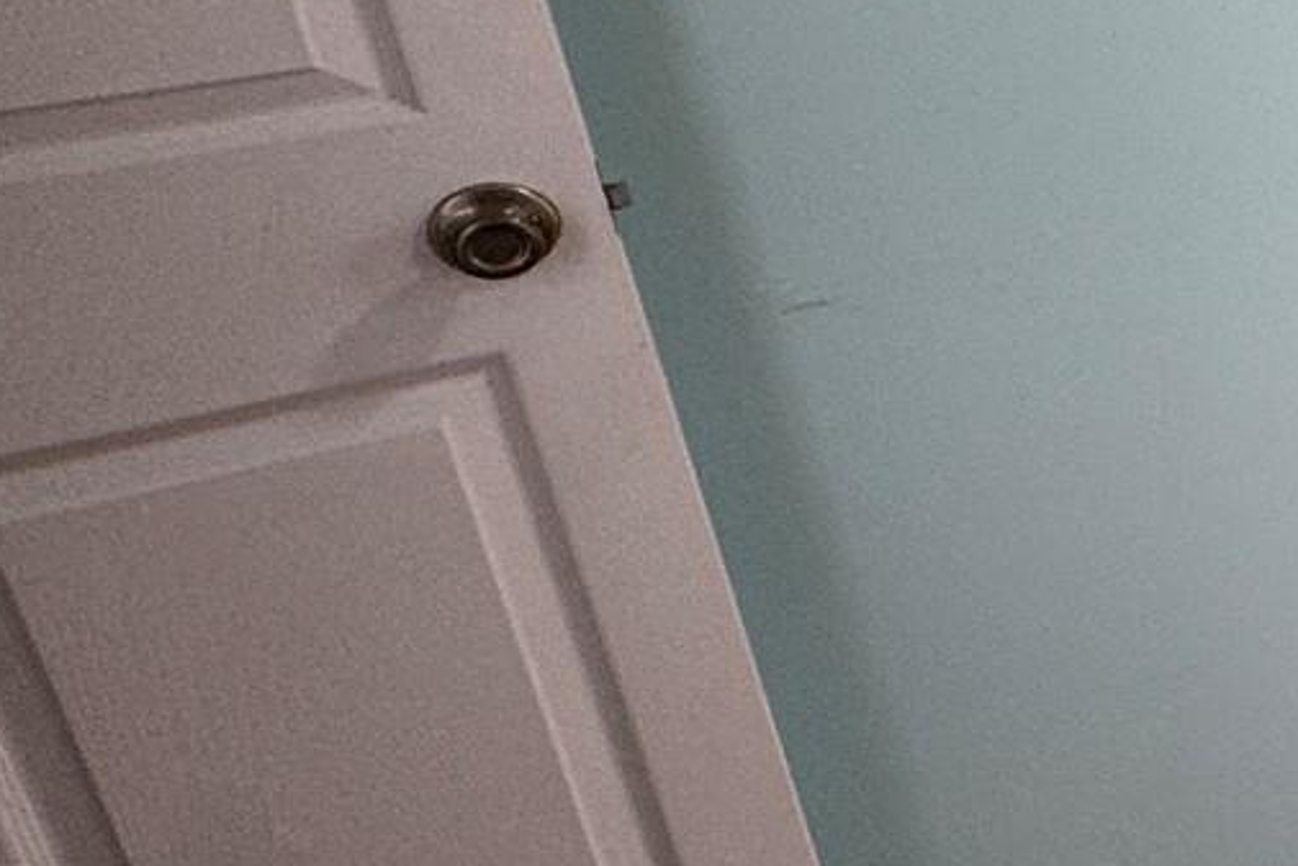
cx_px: 2617
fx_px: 2128
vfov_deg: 22.6
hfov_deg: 19.1
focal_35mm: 59
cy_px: 134
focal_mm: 2.22
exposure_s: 1/99
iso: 100
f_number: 2.2
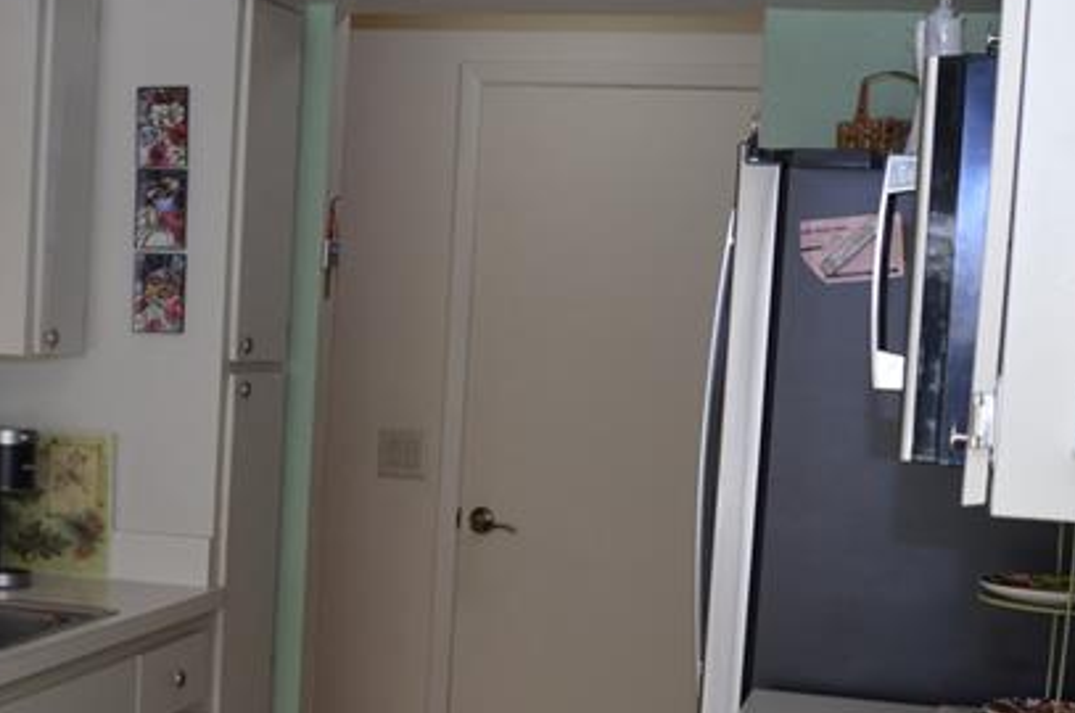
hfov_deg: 29.2
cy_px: 518
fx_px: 2027
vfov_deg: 19.8
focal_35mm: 68
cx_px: 272
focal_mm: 18
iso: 400
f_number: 5
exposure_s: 1/100
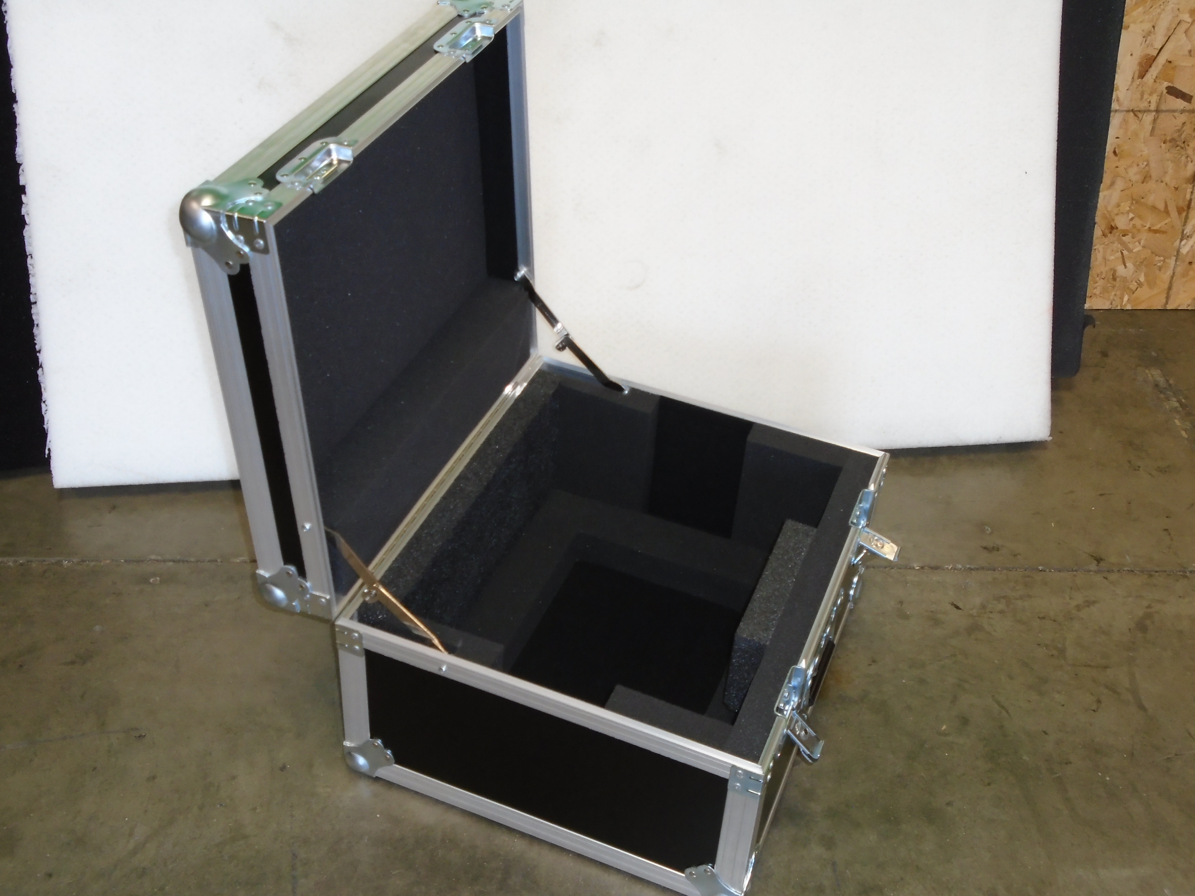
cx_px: 598
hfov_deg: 44.8
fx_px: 1450
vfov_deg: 34.3
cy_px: 448
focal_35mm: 42
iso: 200
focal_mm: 7.4
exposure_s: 1/50
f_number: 4.1
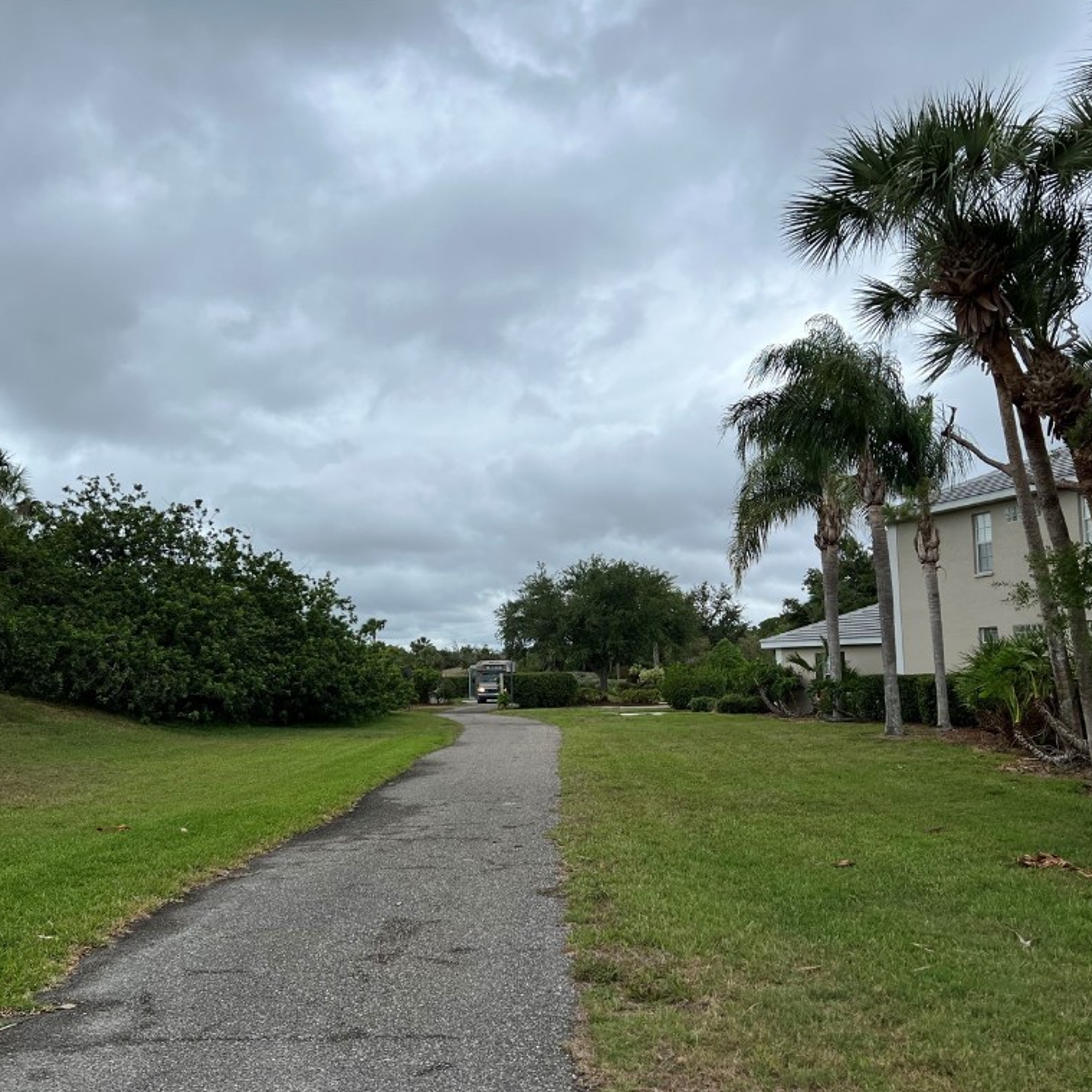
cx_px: 509
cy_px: 545
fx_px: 1106
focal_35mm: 31
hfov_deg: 52.5
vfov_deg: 52.5
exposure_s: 1/1724
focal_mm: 5.7
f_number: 1.5
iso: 50
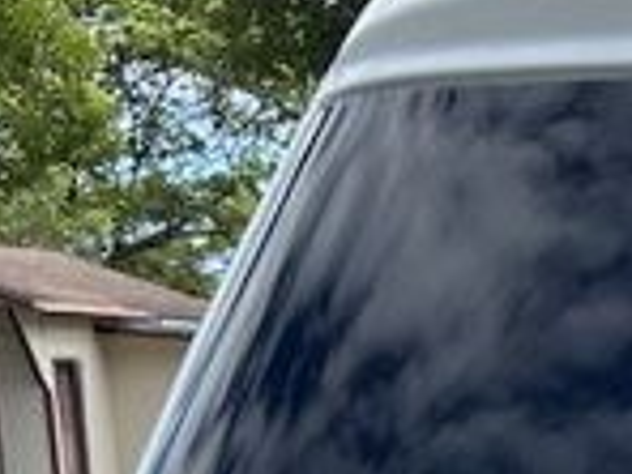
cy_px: 1238
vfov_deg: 7.6
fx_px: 3286
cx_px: 1392
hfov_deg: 9.9
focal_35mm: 180
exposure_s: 1/2695
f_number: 1.5
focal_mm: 5.7
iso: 50
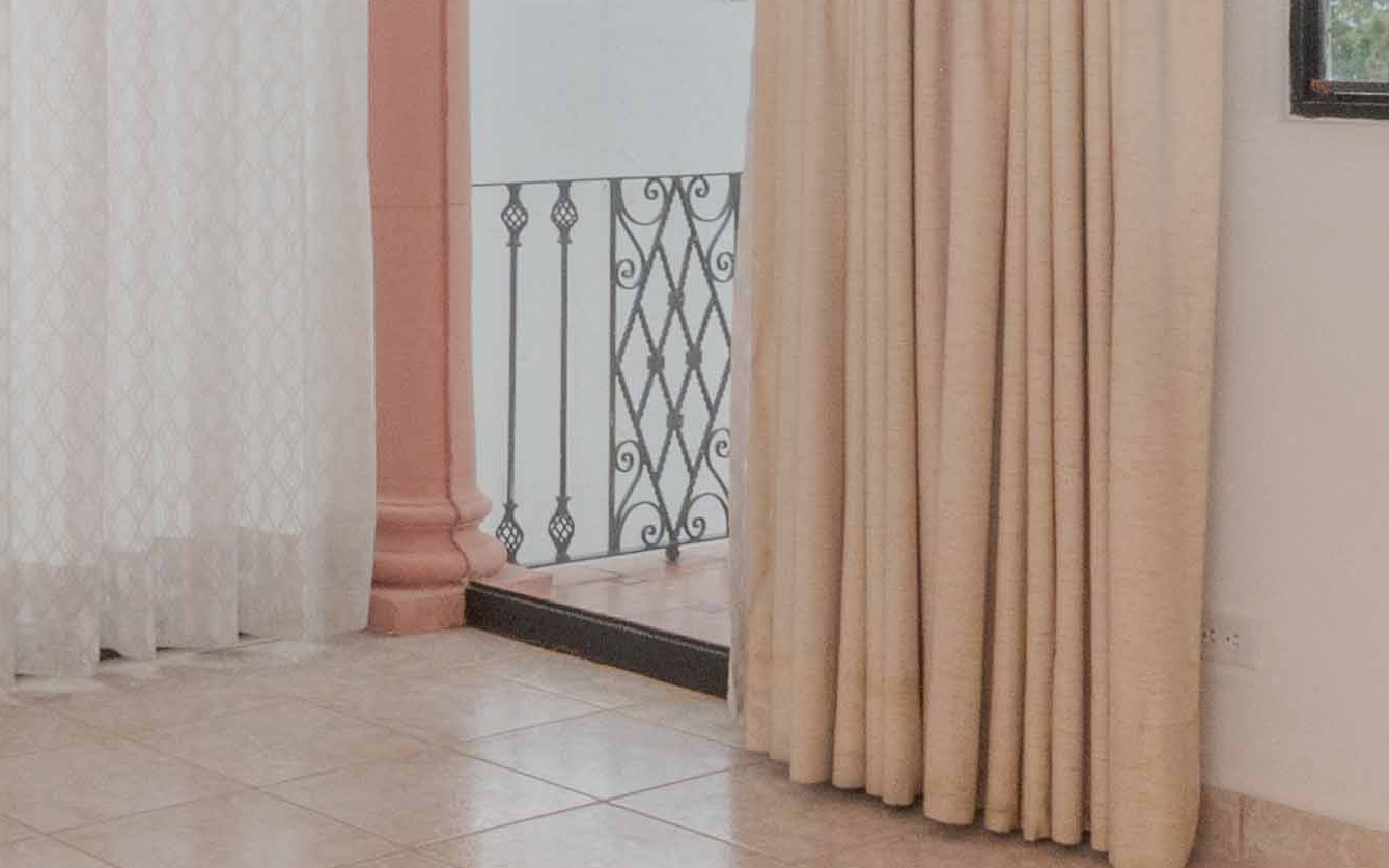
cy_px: 91
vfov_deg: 18.6
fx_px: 2612
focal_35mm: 69
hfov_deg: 29.1
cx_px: 284
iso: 400
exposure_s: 1/160
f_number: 20
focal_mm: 15
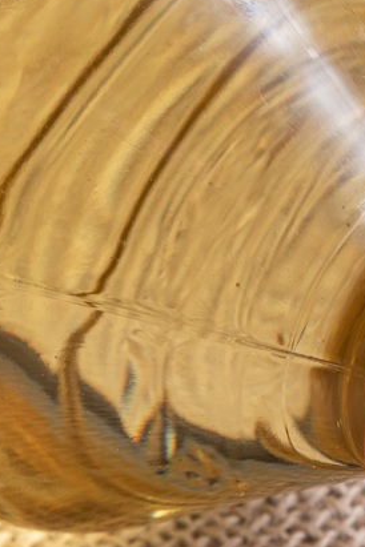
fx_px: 4030
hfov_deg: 5.2
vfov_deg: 7.8
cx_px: 300
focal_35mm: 265
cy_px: 228
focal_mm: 85
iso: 800
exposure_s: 1/80
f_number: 11
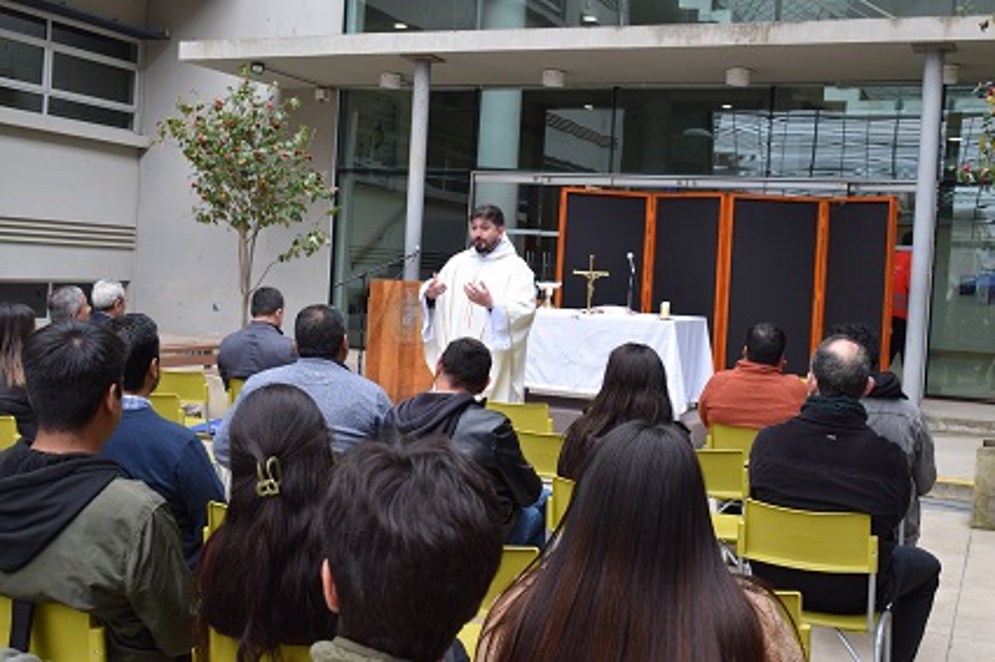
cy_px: 331
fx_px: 1202
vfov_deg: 30.8
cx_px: 498
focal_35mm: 44
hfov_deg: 45.0
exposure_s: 1/250
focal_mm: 29
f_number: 8
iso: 400
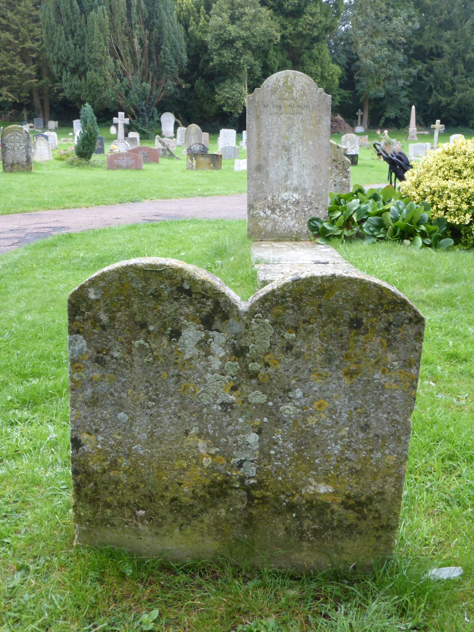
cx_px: 237
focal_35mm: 35
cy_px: 316
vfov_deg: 52.6
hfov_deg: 40.7
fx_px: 639
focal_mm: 6.1
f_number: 3.7
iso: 200
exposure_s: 1/60
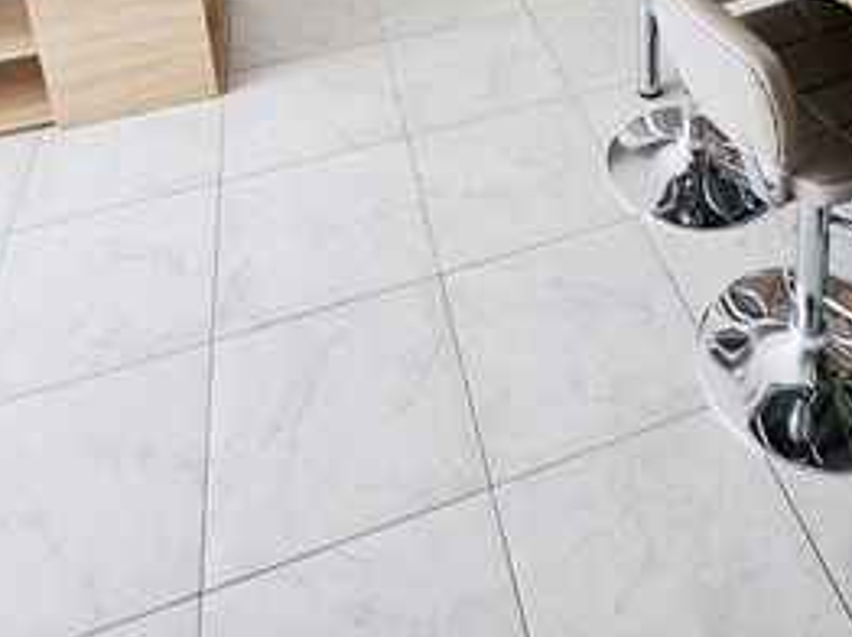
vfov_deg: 30.6
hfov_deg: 51.4
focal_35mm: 35
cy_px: -218
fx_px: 861
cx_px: 590
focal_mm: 1.7
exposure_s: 1/50
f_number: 2.2
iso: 50
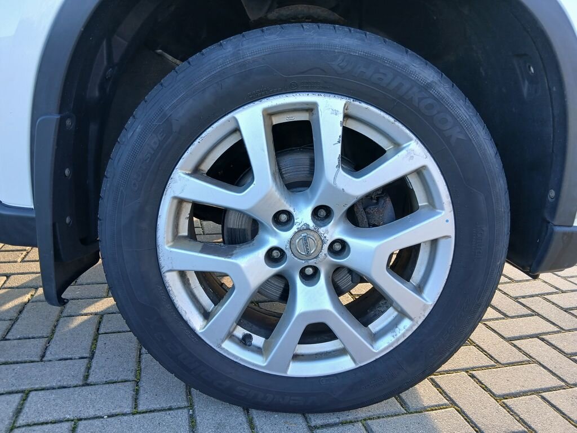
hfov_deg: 67.3
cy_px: 216
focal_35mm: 26
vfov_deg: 53.1
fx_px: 433
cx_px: 288
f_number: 1.8
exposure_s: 1/50
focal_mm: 3.98
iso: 32
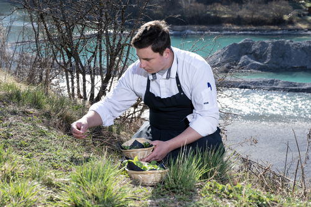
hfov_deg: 34.5
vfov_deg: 23.4
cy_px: 104
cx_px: 156
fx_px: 501
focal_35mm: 58
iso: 100
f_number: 6.3
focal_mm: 58
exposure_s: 1/200
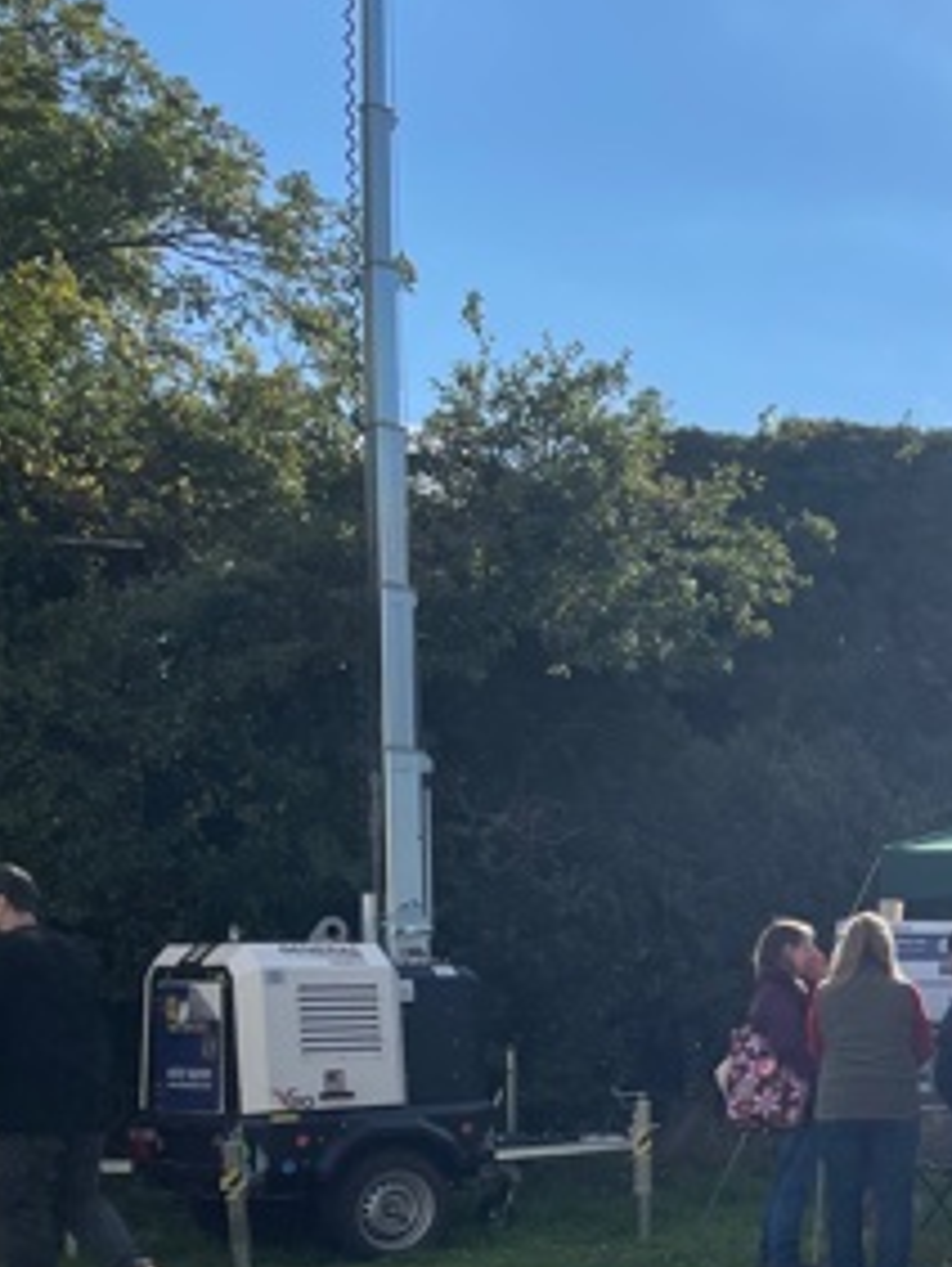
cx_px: 1424
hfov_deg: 21.1
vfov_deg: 32.0
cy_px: 966
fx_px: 2160
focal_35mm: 59
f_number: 1.6
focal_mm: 4.2
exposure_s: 1/6897
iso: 32
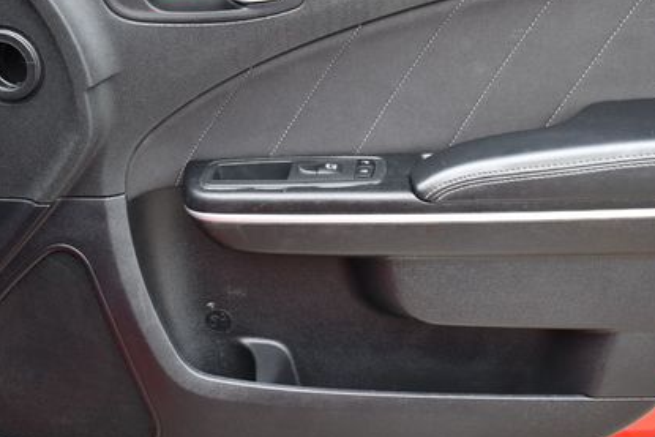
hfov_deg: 34.5
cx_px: 376
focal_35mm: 58
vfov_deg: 23.5
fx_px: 1051
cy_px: 175
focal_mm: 25
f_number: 4.5
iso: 400
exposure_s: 1/80
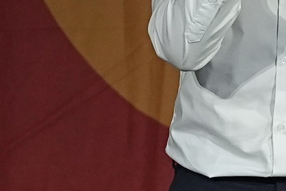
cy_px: 205
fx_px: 11225
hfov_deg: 1.5
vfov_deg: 1.0
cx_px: 317
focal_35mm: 1413
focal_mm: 135
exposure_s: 1/400
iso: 2000
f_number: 4
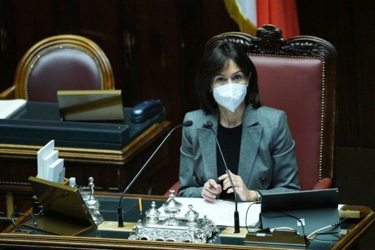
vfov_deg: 2.3
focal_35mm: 600
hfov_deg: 3.4
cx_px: 188
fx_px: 6250
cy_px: 125
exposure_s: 1/160
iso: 12800
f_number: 5.6
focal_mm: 400
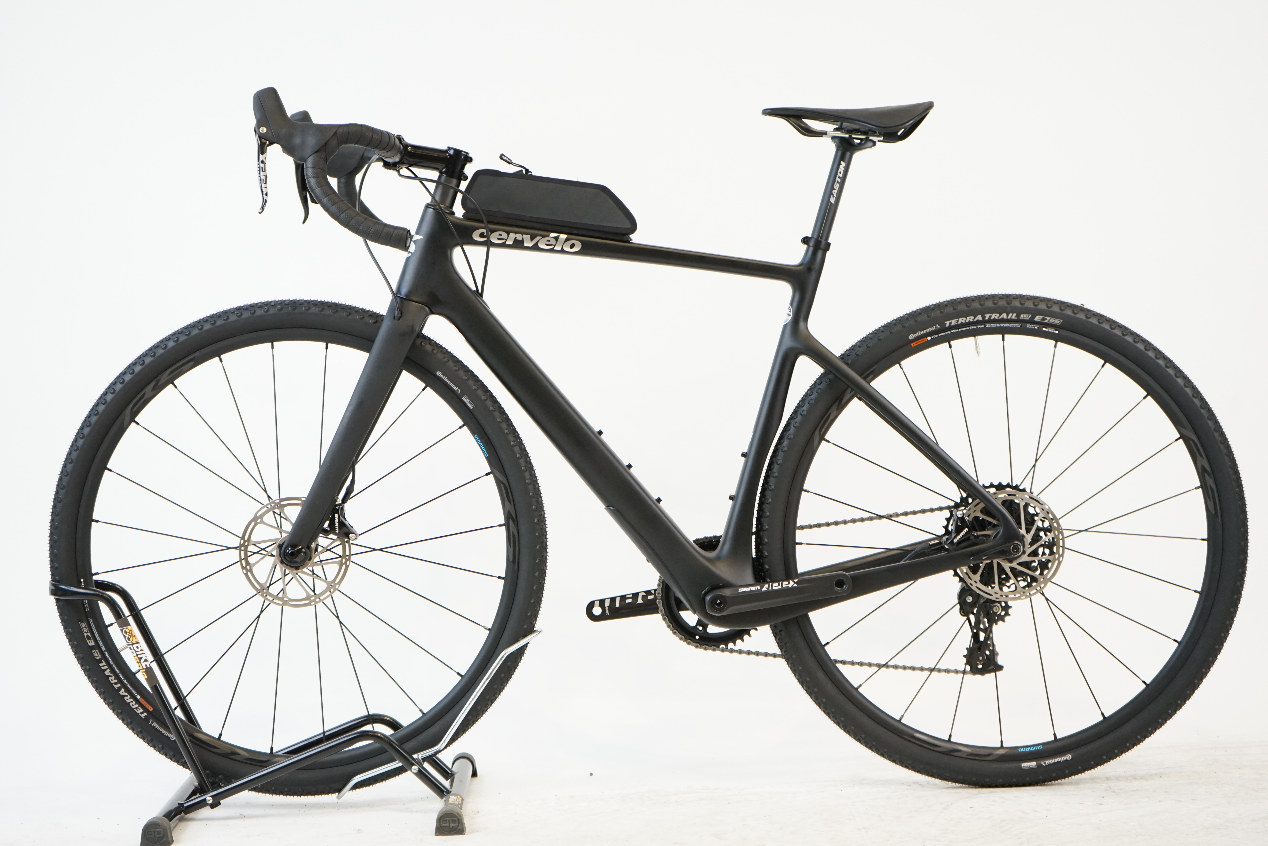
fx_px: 2148
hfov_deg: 32.9
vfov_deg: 22.3
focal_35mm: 61
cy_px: 423
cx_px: 634
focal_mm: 61
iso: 2000
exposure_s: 1/200
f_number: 5.6
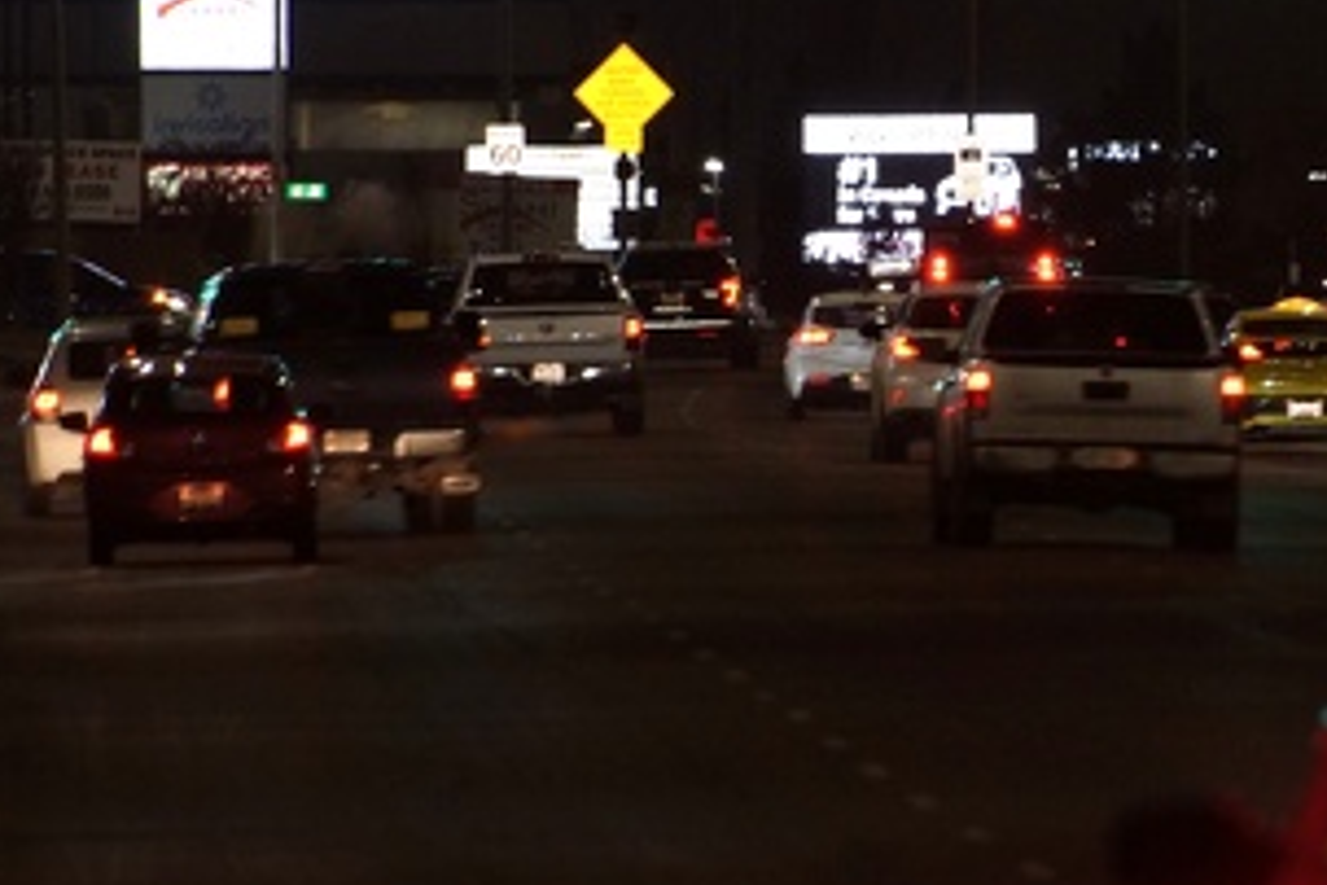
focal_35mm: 1175
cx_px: 1143
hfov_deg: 1.8
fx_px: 43308
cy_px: 425
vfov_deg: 1.2
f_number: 8
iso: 640
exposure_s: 1/15
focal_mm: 300
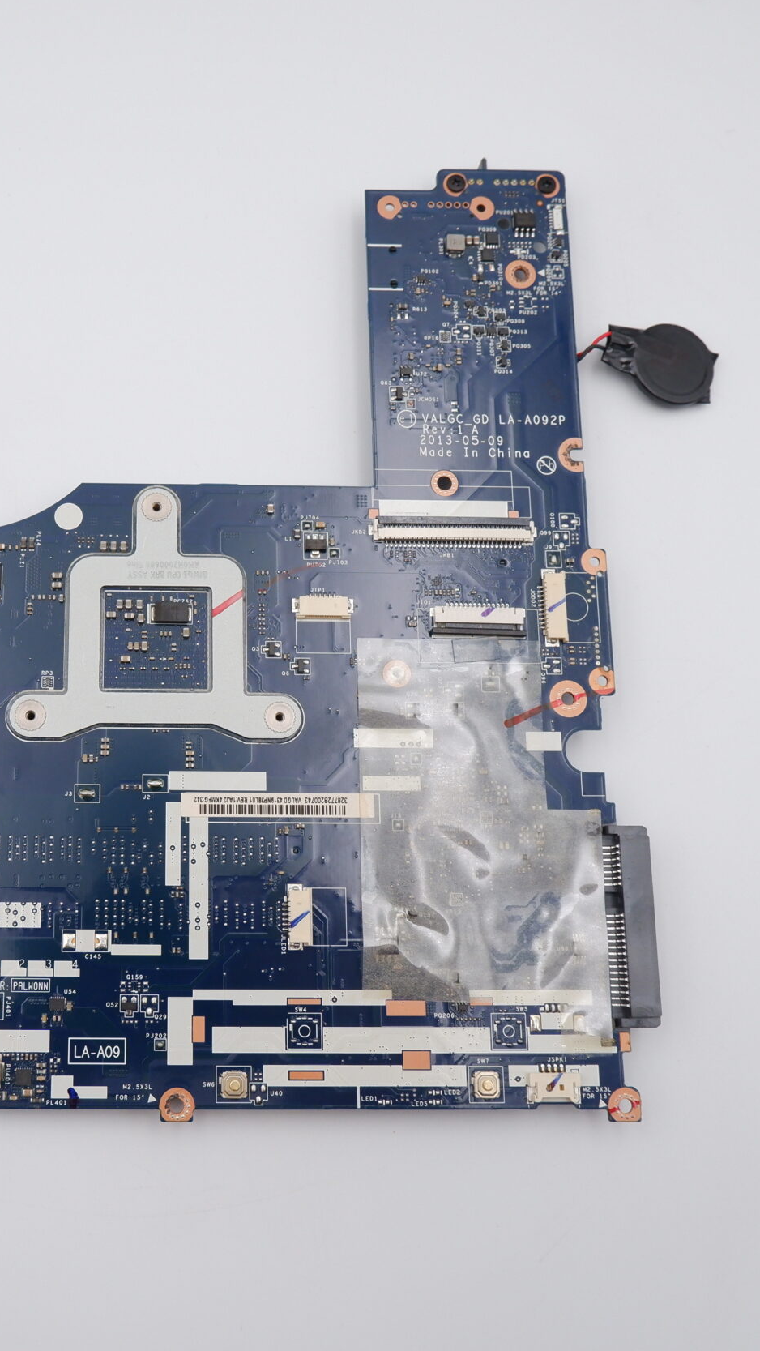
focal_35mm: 37
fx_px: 1325
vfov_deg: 54.0
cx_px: 171
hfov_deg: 31.3
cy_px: 663
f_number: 5.6
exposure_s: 1/350
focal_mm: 15
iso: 800
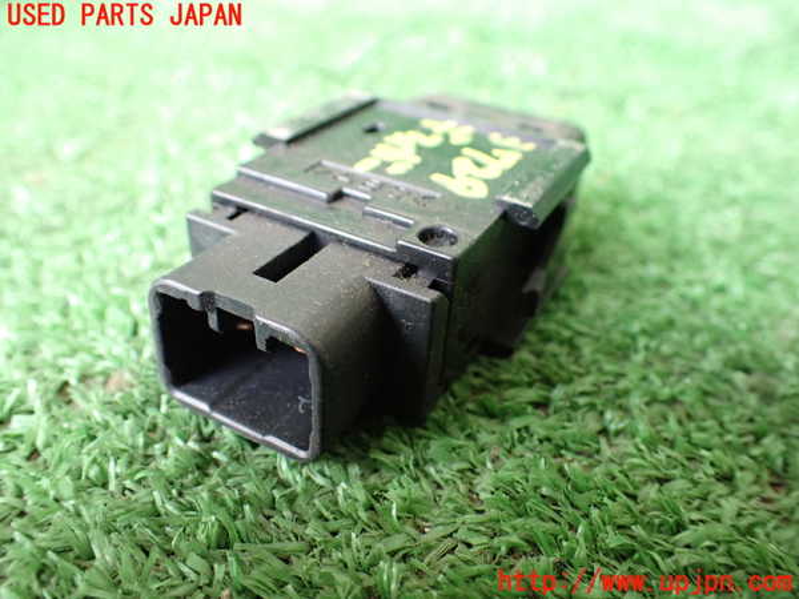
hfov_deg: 60.0
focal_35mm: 30
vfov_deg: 46.8
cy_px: 300
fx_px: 692
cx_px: 400
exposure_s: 1/100
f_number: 2.3
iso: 800
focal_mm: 5.4
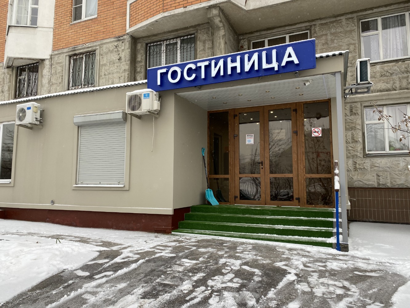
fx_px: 308
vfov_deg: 53.1
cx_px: 205
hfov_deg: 67.3
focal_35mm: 26
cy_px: 154
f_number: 1.8
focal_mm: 4.25
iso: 32
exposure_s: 1/263
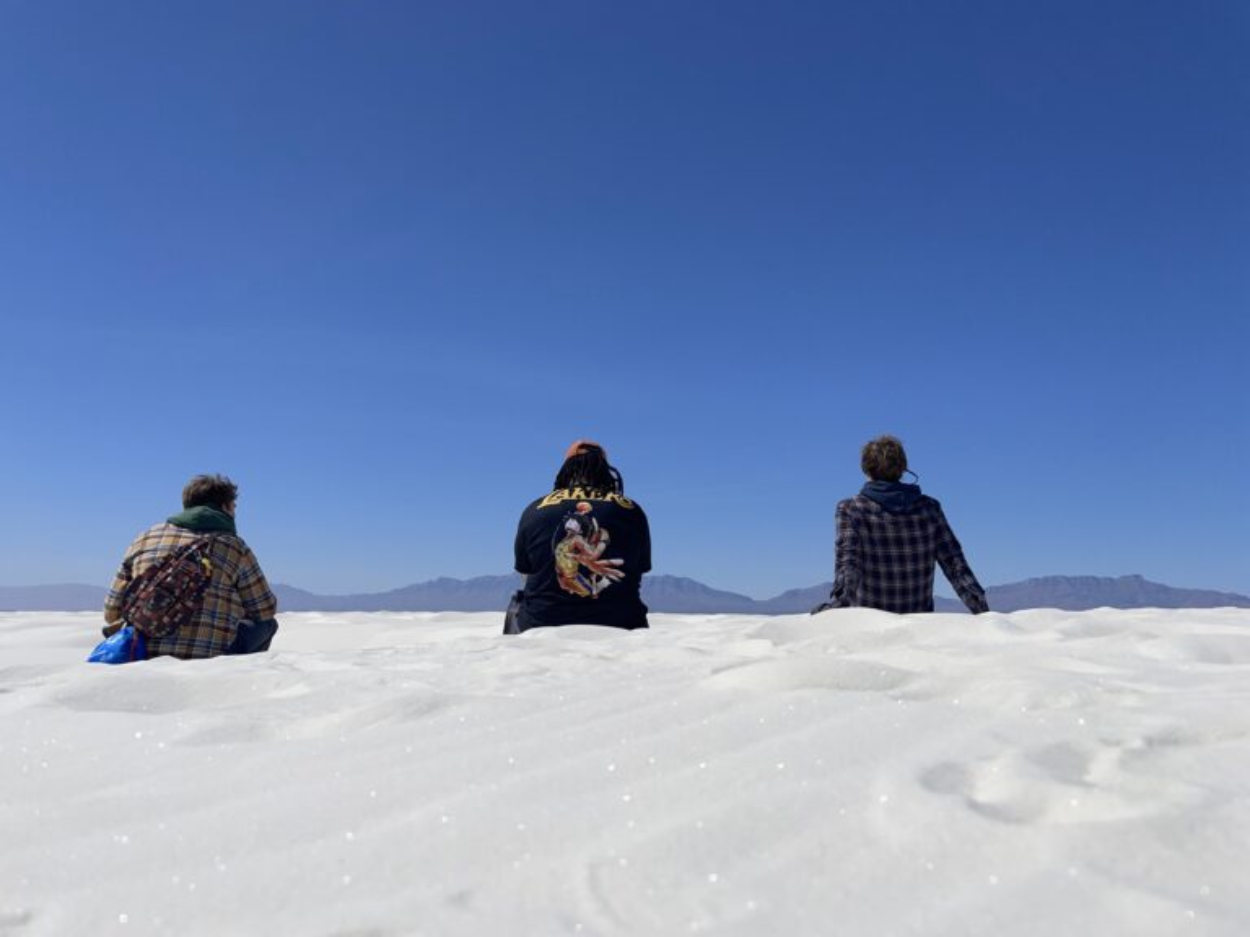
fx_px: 939
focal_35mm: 26
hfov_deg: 67.3
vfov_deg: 53.1
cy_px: 468
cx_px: 625
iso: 32
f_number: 1.6
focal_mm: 4.2
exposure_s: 1/10753
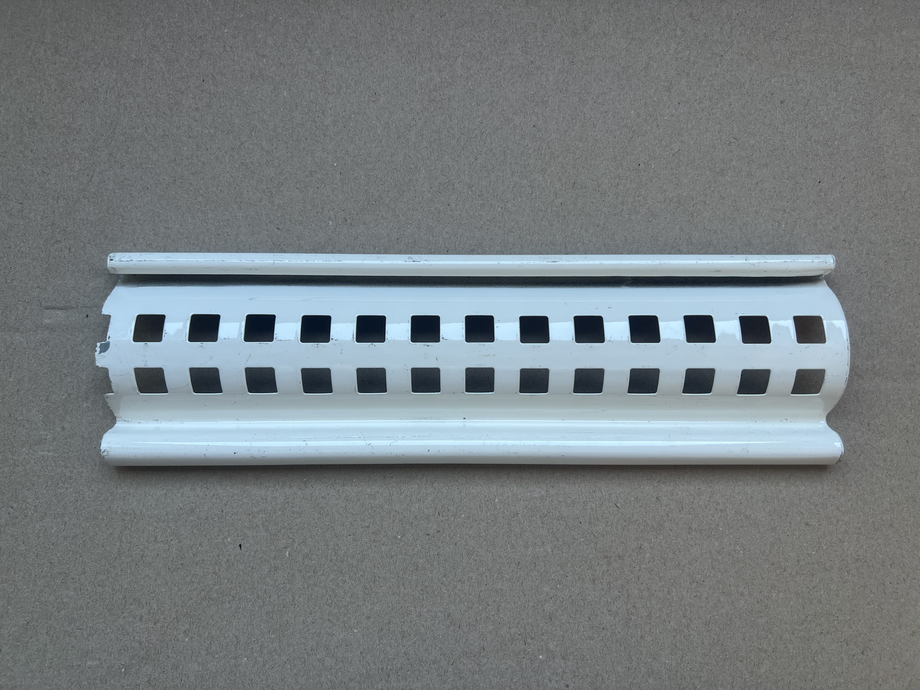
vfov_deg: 53.1
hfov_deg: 67.3
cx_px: 460
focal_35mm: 26
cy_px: 345
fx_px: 691
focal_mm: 5.7
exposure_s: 1/121
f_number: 1.5
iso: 32
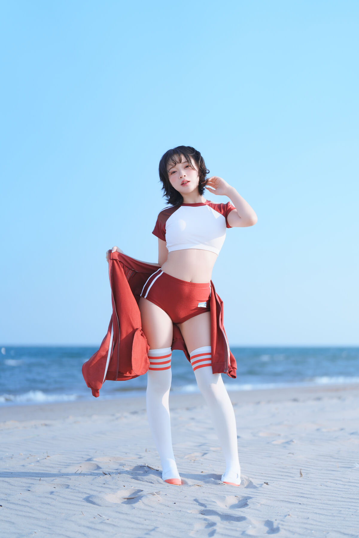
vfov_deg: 39.6
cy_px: 269
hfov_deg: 27.0
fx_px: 748
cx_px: 180
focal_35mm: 50
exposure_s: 1/4000
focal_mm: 50
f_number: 1.4
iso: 100
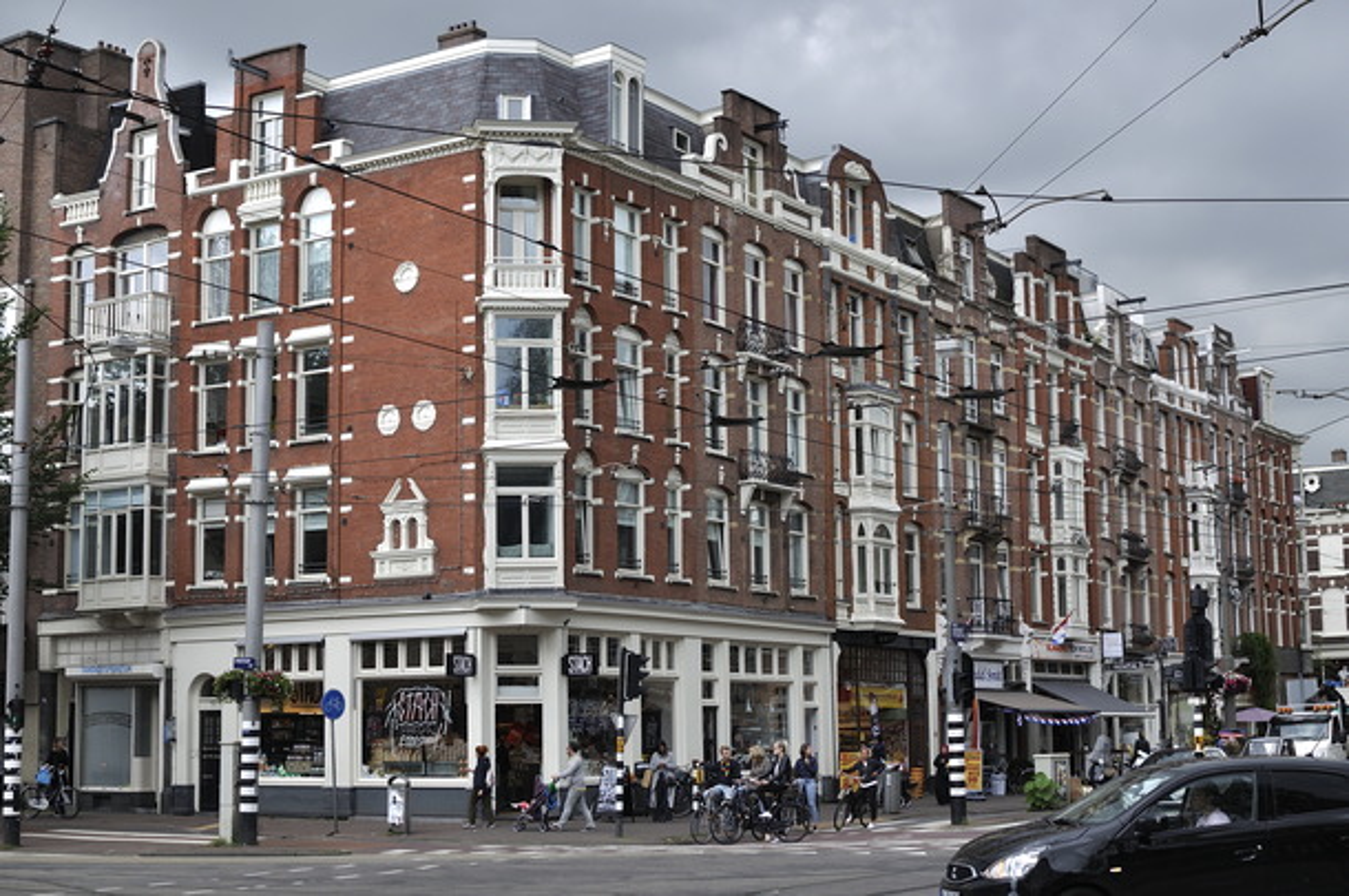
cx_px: 674
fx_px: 1965
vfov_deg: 25.7
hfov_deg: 37.9
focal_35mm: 52
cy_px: 448
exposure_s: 1/500
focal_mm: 35
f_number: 5
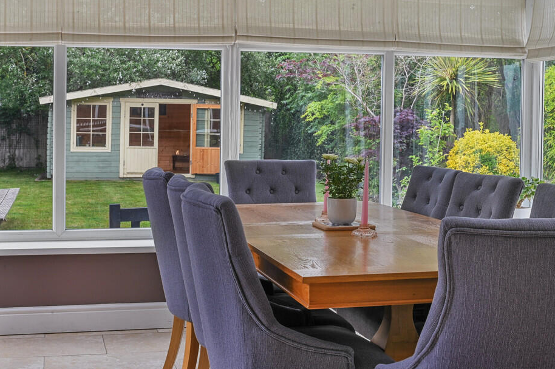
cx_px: 271
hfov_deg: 35.7
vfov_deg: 24.1
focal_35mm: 56
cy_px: 166
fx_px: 863
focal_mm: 50
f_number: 16
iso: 400
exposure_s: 1/1.25
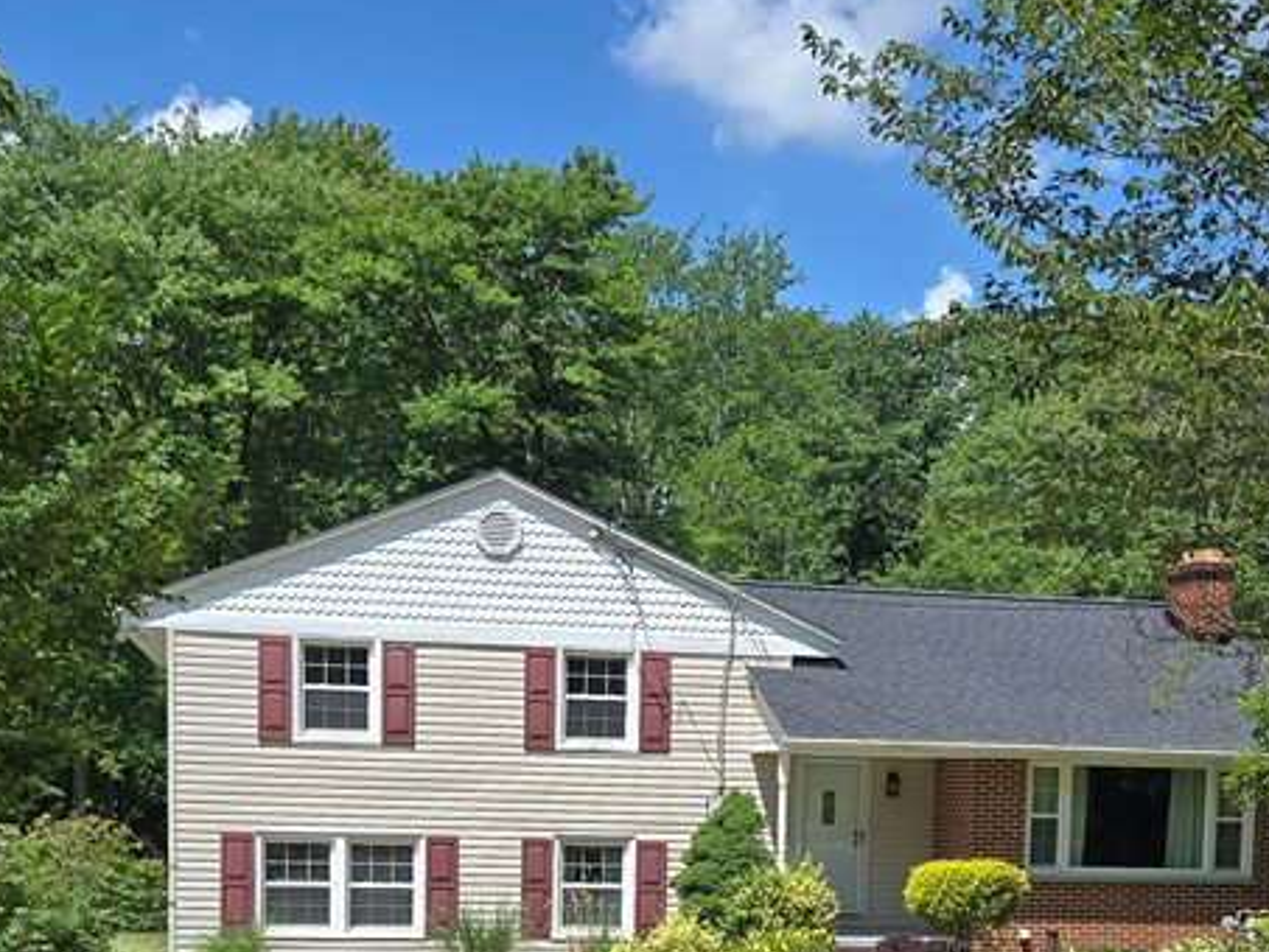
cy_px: 974
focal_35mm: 52
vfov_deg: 26.4
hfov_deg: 36.8
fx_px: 1907
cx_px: 700
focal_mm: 5.4
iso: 25
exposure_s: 1/1645
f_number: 1.8
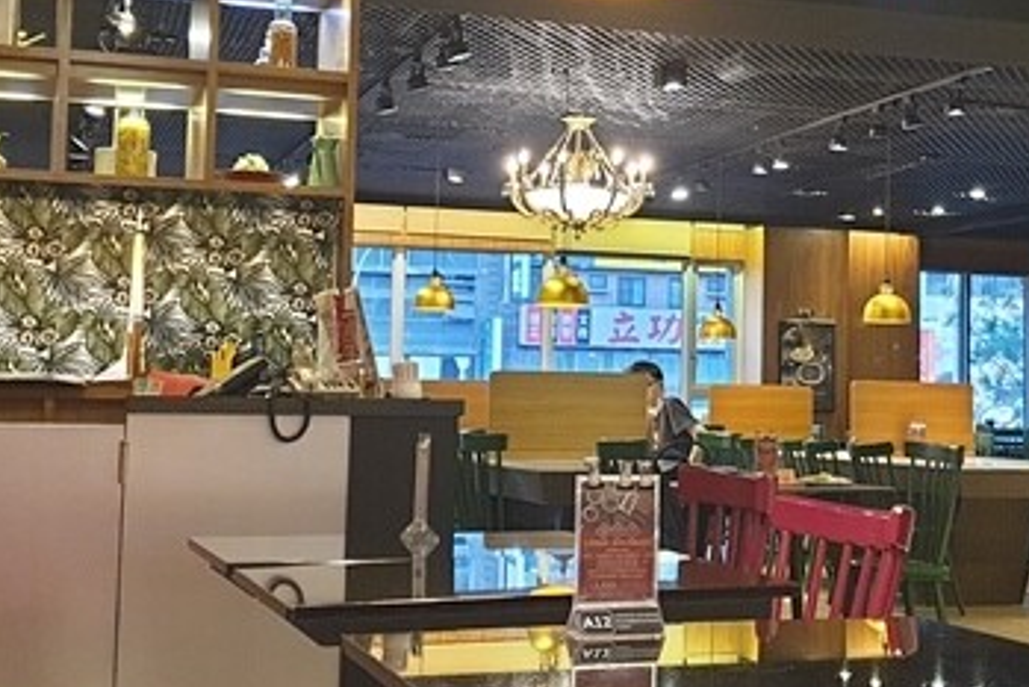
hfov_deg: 31.9
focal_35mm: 62
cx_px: 737
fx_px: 1773
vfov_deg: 21.9
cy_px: 283
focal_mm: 4.3
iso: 320
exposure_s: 1/40
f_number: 1.5
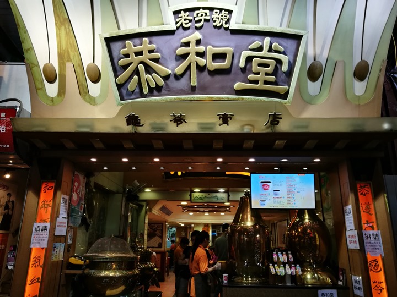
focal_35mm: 27
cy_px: 148
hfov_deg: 65.3
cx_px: 198
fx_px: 310
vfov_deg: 51.4
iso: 160
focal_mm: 4.5
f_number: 2.2
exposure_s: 1/50
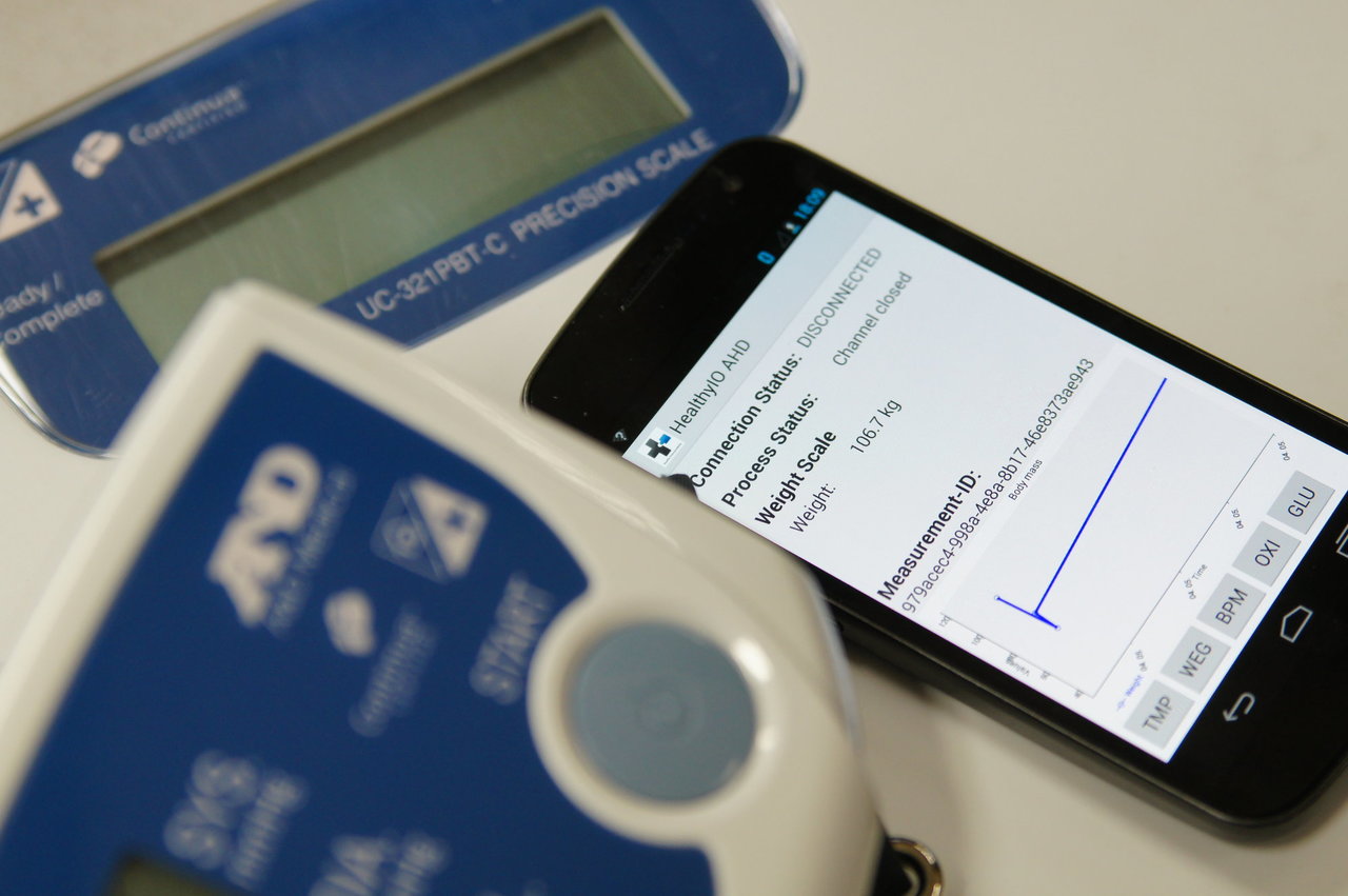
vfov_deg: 15.2
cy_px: 448
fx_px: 3367
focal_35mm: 90
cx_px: 674
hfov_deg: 22.6
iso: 400
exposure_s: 1/100
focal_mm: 60
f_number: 3.2
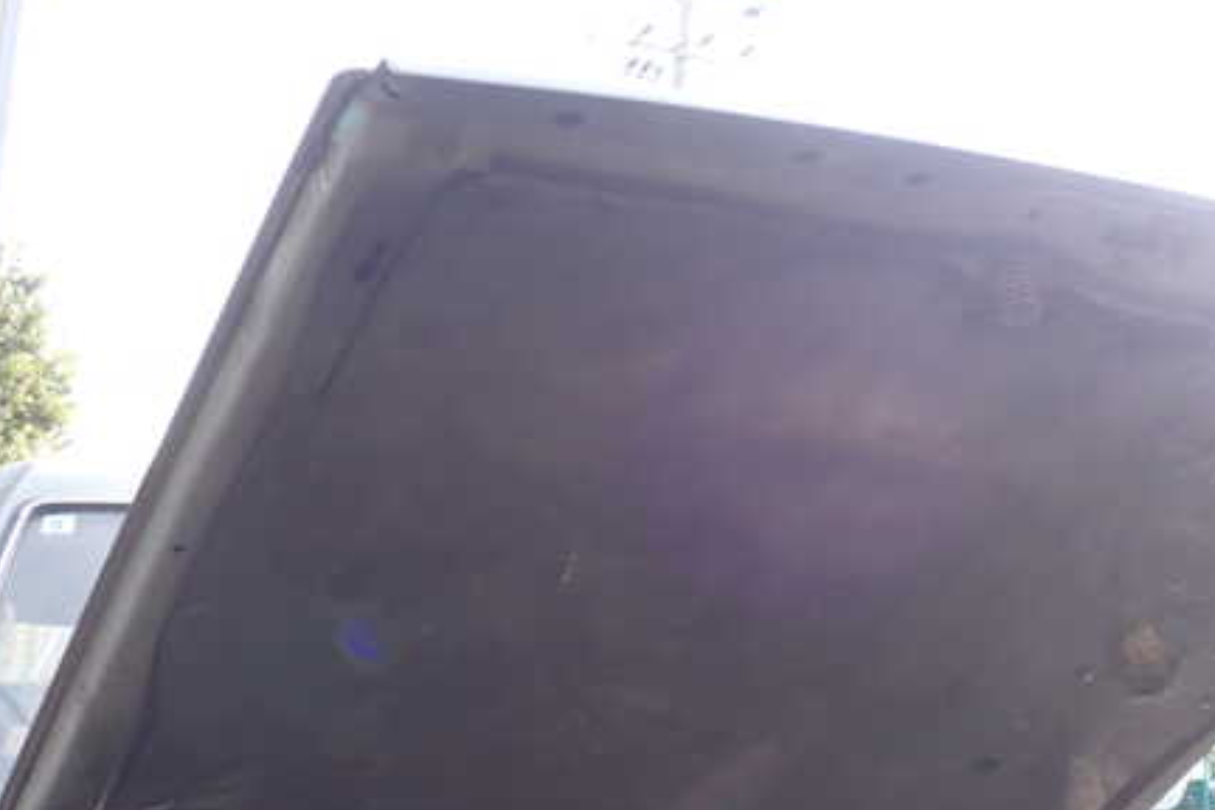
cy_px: 442
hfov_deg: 37.7
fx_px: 1755
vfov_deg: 26.0
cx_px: 816
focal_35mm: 52
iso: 100
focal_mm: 6.37
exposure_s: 1/100
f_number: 3.5
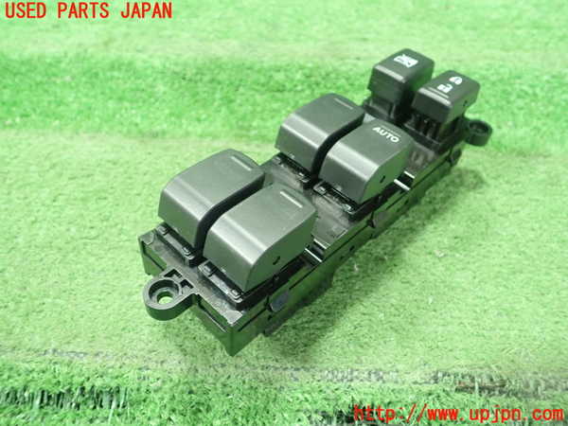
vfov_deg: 46.8
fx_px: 492
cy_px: 213
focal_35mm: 30
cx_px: 284
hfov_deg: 60.0
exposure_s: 1/100
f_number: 2.3
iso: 800
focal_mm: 5.5
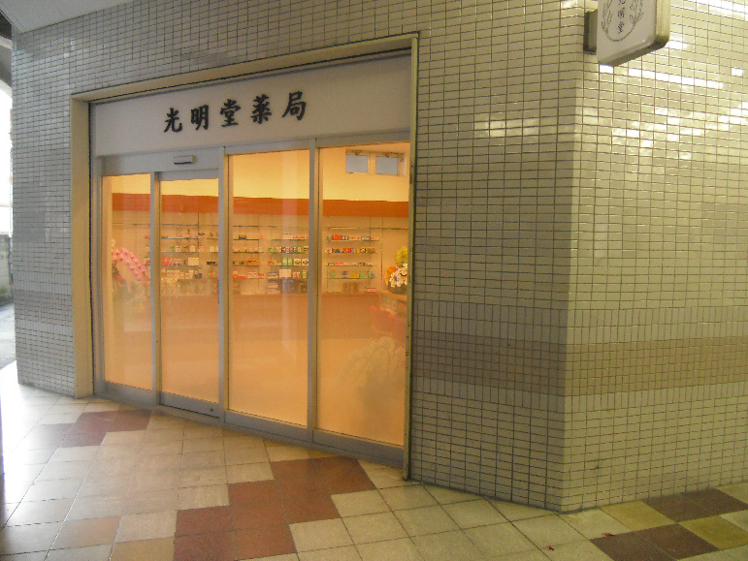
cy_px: 271
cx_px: 377
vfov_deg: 49.8
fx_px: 605
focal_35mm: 28
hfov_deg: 63.4
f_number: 3.2
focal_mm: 4.9
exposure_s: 1/60
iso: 400
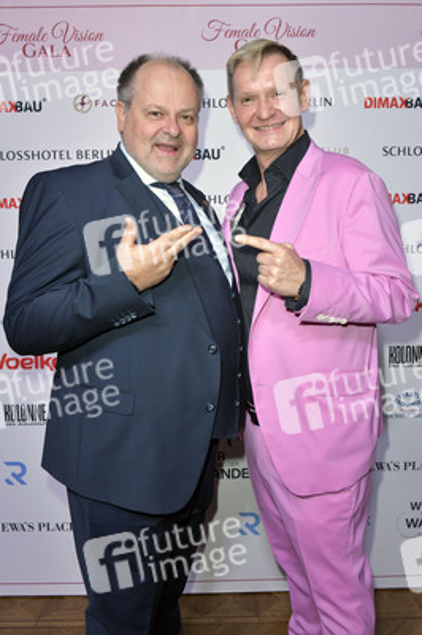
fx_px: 511
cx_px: 211
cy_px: 318
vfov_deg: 63.7
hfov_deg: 44.9
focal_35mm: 29
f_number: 6.3
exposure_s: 1/200
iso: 1250
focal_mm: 29
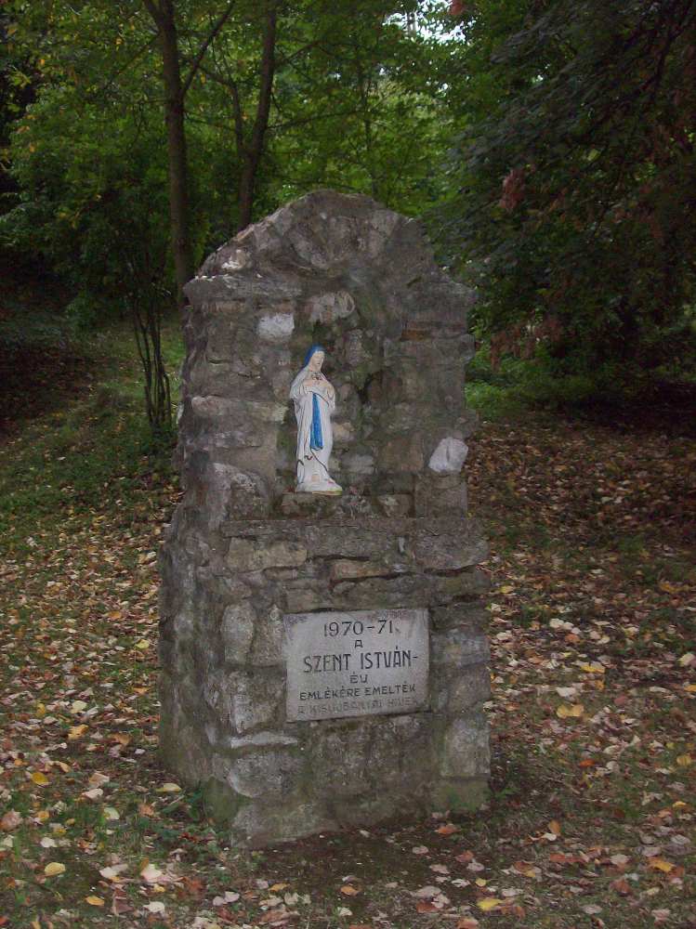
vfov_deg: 42.1
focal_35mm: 45
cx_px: 348
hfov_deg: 32.2
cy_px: 464
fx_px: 1207
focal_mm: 7.6
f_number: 3
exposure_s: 1/73.1
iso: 140
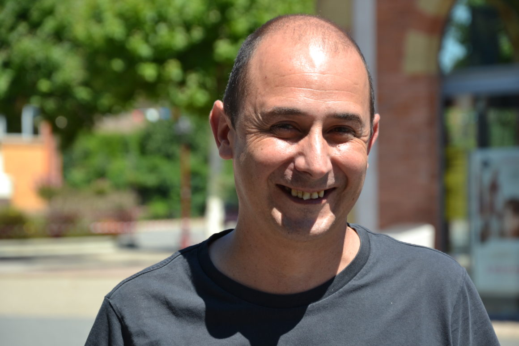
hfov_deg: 13.0
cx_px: 260
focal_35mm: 158
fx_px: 2270
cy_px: 173
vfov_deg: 8.7
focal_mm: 105
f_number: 6.3
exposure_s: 1/160
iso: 100
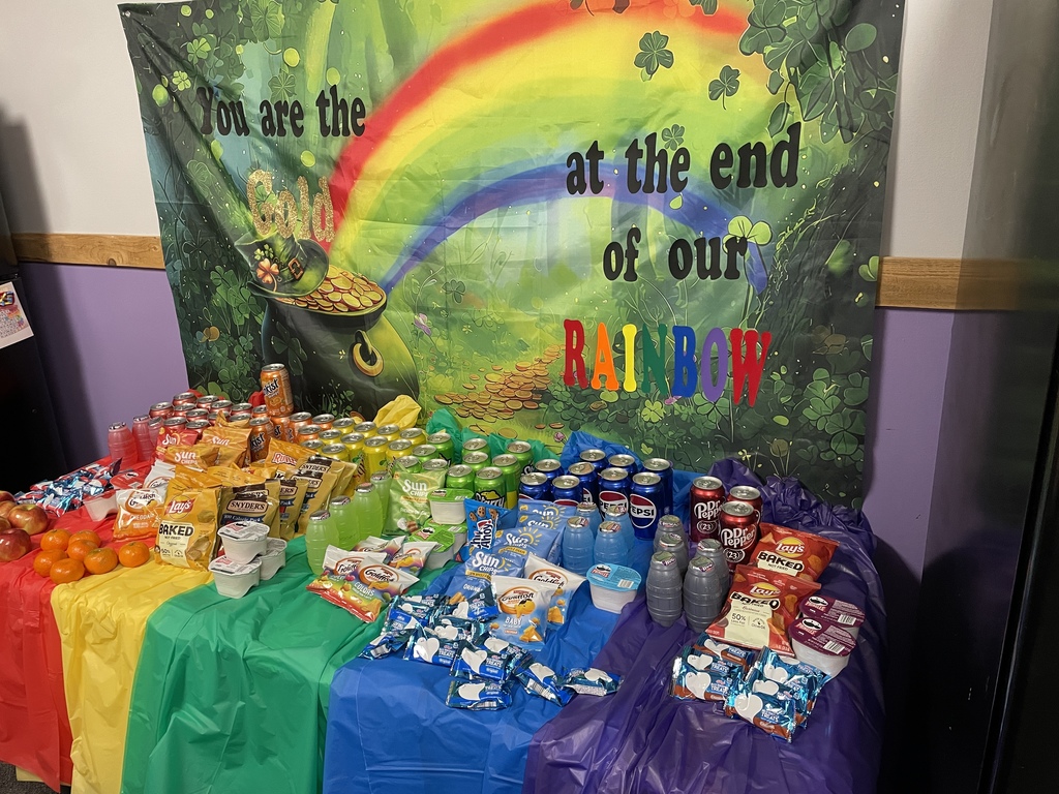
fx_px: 795
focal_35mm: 26
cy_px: 397
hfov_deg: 67.3
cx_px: 530
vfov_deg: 53.1
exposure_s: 1/60
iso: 200
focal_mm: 4.2
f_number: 1.6
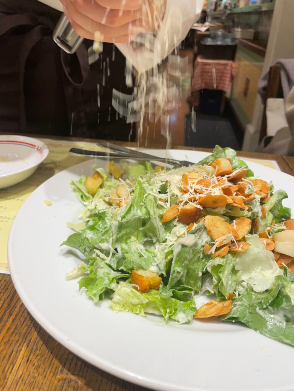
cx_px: 147
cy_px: 196
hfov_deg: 53.1
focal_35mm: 26
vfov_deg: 67.3
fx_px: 294
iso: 64
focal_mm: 4.2
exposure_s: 1/100
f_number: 1.6
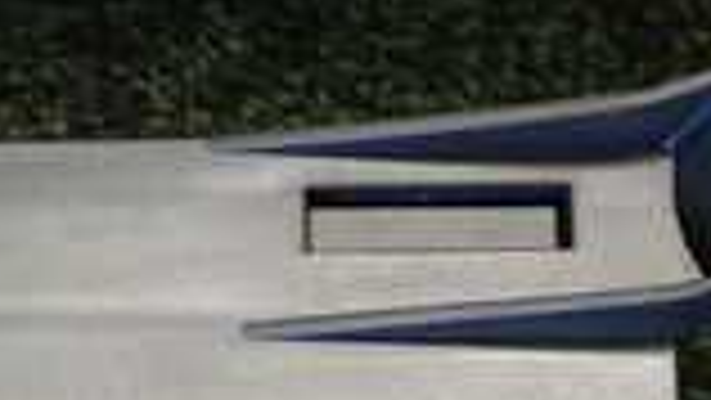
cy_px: 535
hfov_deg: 17.2
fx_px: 2339
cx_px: 194
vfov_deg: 9.6
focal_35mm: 124
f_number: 2.3
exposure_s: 1/30
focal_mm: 5.4
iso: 200
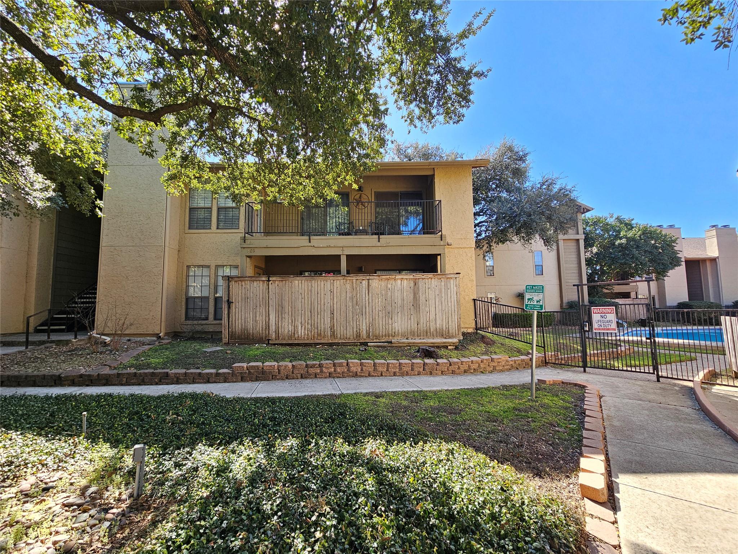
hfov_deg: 106.2
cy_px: 277
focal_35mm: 13
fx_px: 277
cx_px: 369
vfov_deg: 89.9
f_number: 2.2
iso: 50
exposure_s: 1/255
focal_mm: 2.2
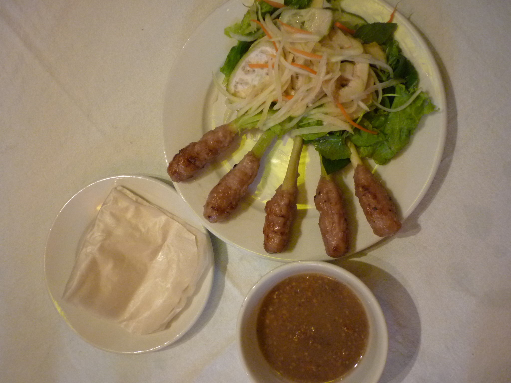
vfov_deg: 42.9
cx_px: 256
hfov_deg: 55.4
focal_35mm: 33
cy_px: 192
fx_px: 487
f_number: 2.8
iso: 400
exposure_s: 1/15
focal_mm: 5.5
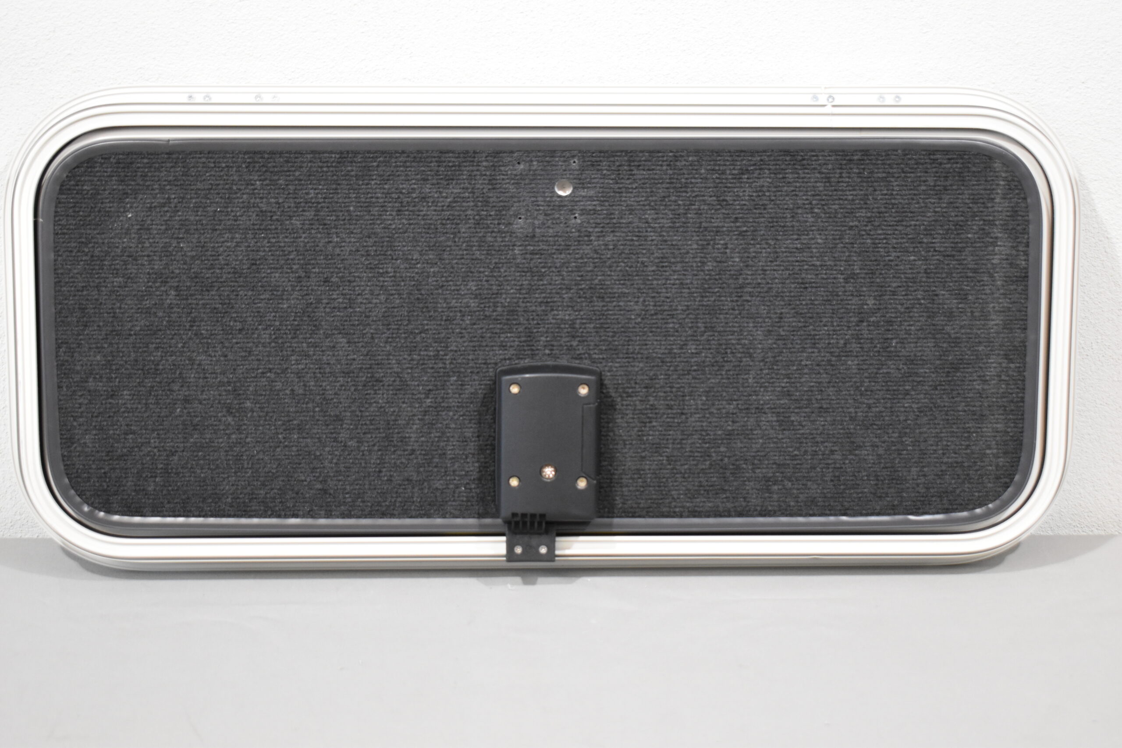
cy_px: 374
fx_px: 1870
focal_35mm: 60
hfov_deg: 33.4
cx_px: 561
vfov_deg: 22.6
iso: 1600
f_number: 4.8
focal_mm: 40
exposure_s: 1/125
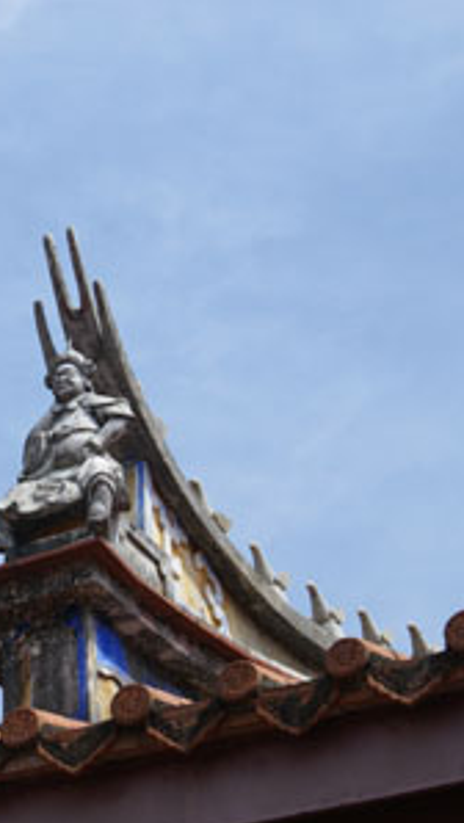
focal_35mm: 166
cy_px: 413
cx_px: 11
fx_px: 3625
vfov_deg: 13.0
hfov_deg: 7.3
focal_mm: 70
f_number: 8
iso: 100
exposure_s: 1/250
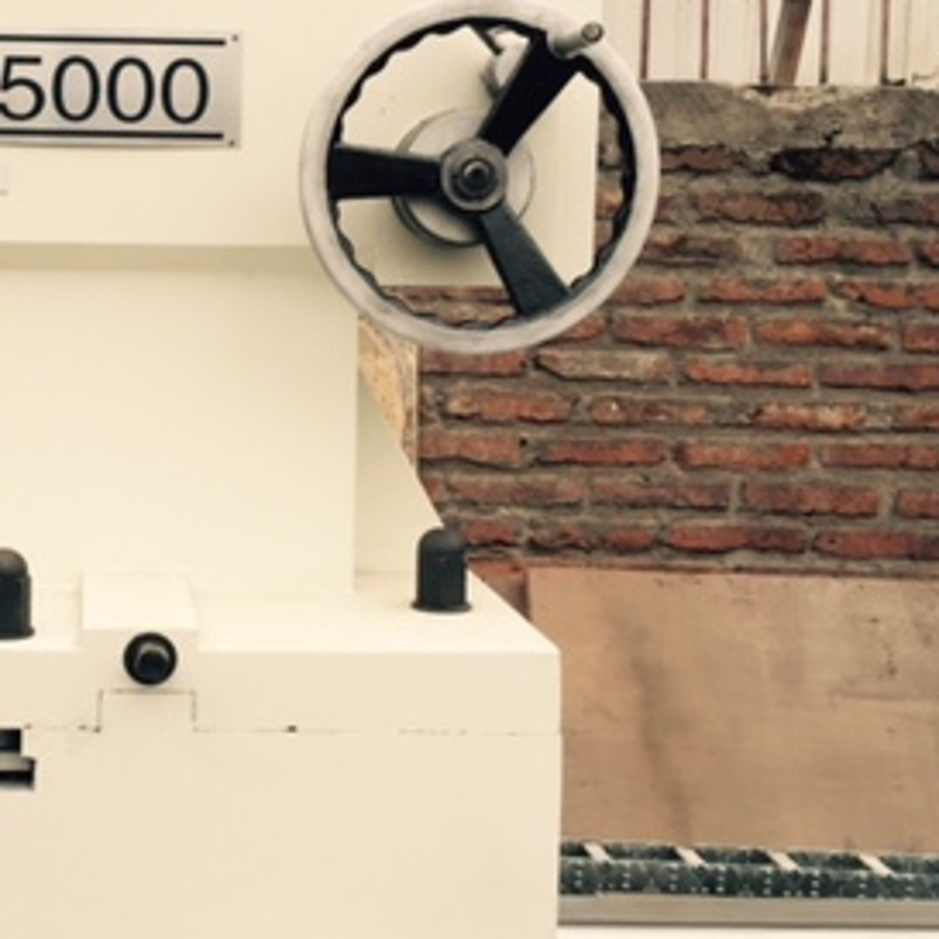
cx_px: 110
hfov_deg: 27.7
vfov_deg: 28.5
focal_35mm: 60
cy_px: 382
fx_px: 1841
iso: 40
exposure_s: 1/120
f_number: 2.2
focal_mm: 4.15
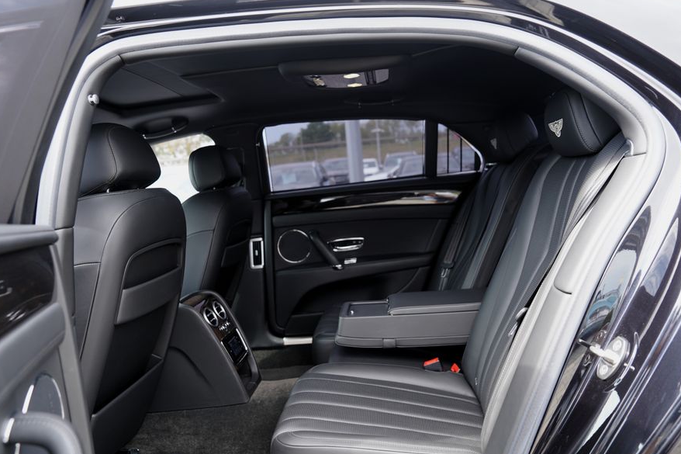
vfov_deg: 46.3
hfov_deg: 65.4
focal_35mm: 28
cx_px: 363
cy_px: 259
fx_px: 530
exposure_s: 1/60
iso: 125
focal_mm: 24
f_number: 4
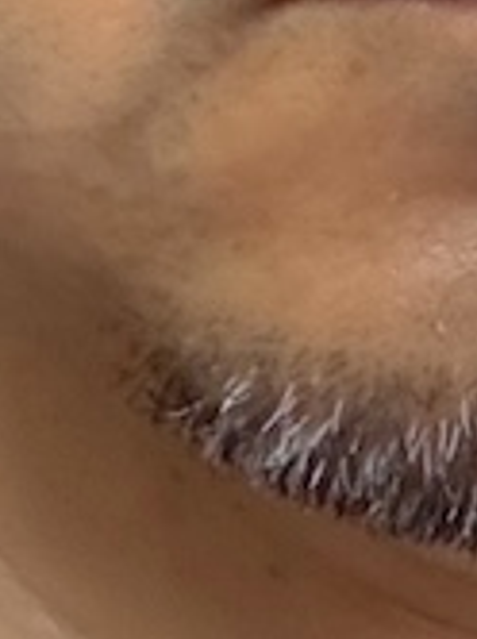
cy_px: -23
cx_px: 1104
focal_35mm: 145
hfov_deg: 9.2
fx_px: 2671
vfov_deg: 13.4
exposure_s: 1/50
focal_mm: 2.69
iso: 250
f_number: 1.9
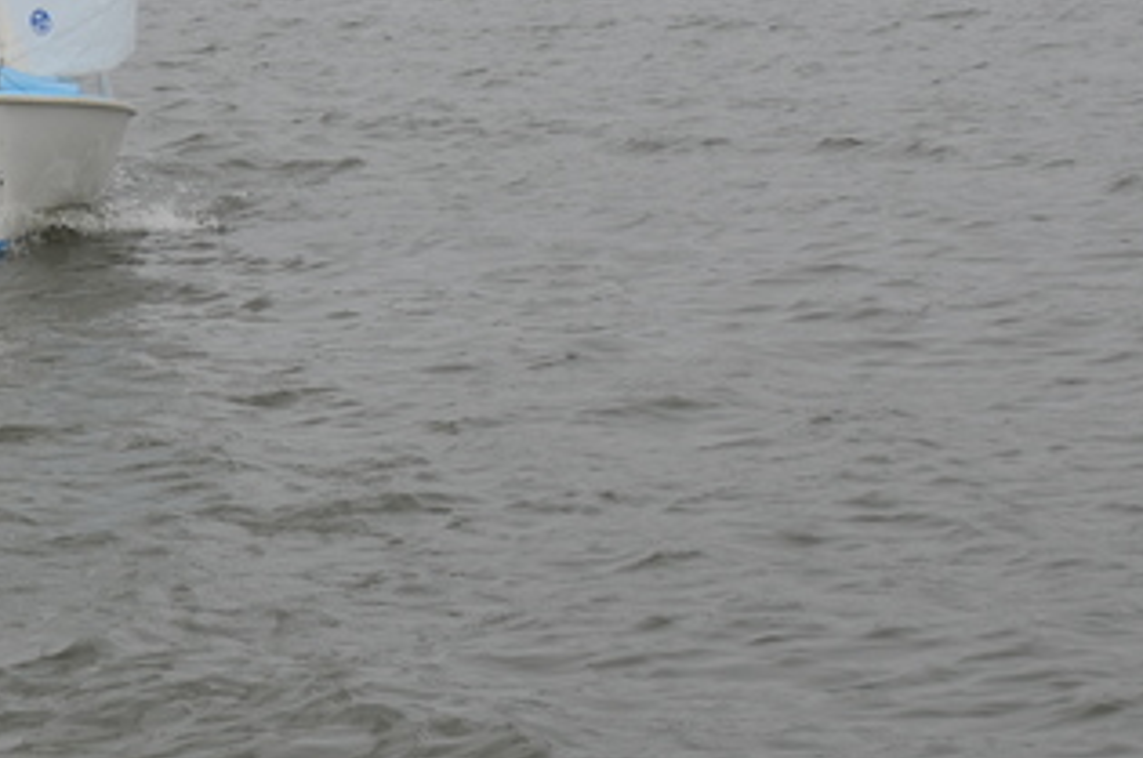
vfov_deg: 7.9
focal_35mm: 171
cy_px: -377
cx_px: 29
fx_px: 5409
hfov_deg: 11.9
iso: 100
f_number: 8
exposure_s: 1/250
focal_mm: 35
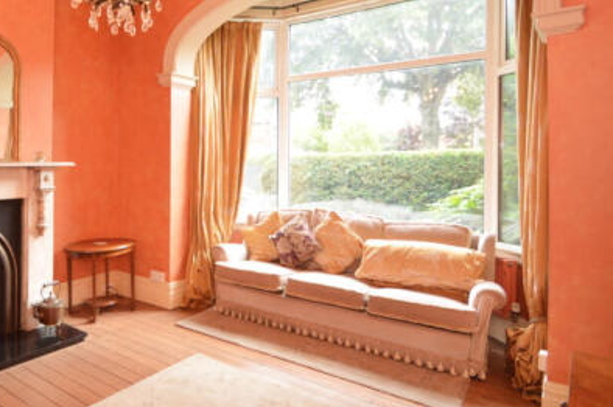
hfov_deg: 64.9
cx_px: 118
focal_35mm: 25
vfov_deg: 50.7
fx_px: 425
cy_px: 152
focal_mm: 10
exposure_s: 1/60
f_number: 4
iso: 400
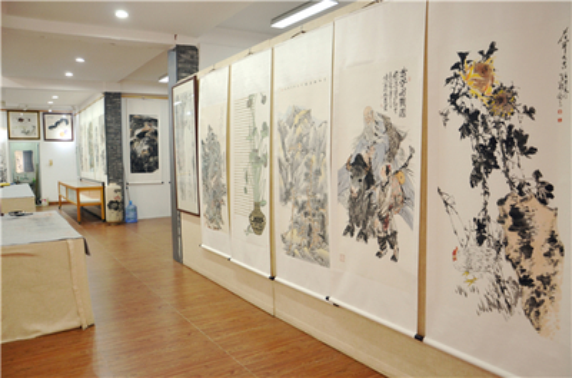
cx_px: 286
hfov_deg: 67.5
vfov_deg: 47.6
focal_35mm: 27
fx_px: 428
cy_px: 189
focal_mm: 18
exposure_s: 1/60
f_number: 4
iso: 560
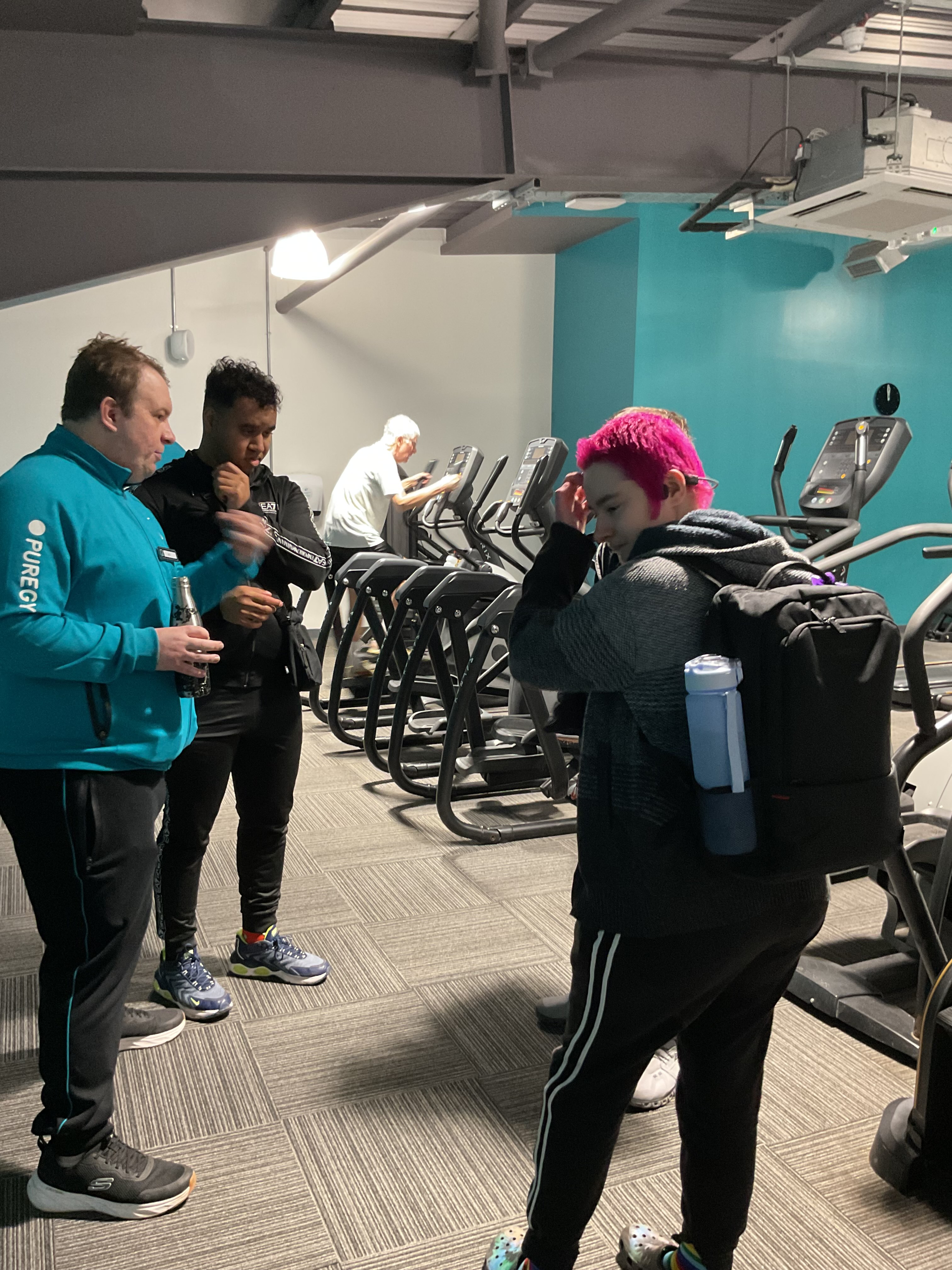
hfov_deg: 48.2
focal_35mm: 29
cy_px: 635
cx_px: 476
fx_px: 1063
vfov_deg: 61.7
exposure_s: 1/30
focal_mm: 3
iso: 250
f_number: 1.8
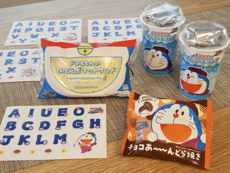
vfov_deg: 29.1
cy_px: 86
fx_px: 332
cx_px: 115
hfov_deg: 38.2
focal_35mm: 50
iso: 250
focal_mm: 10.8
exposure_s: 1/50
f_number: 2.8
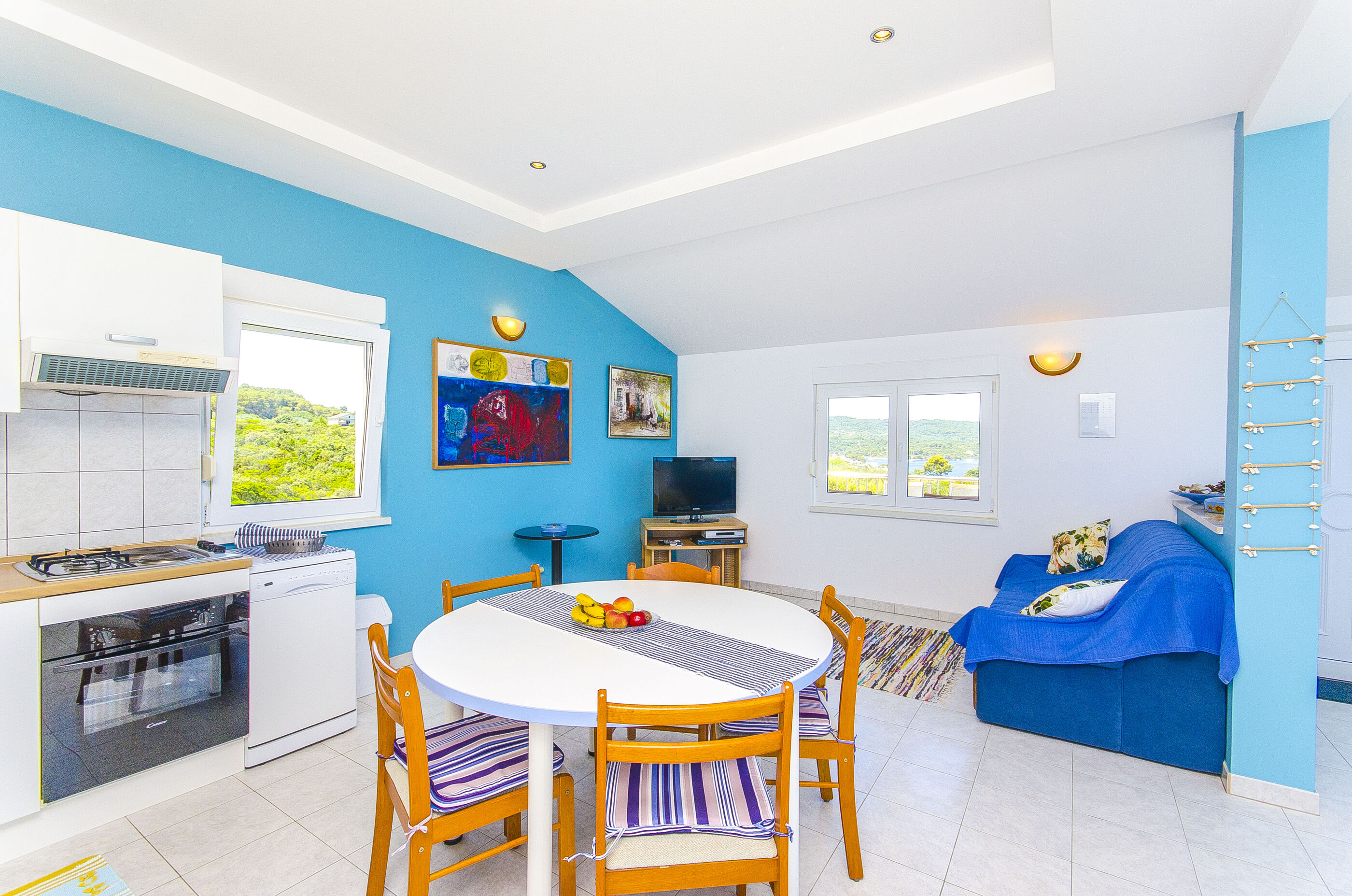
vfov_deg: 77.1
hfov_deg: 100.5
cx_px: 676
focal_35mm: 15
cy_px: 448
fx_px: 562
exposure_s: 1/160
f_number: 8
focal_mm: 10
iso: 160
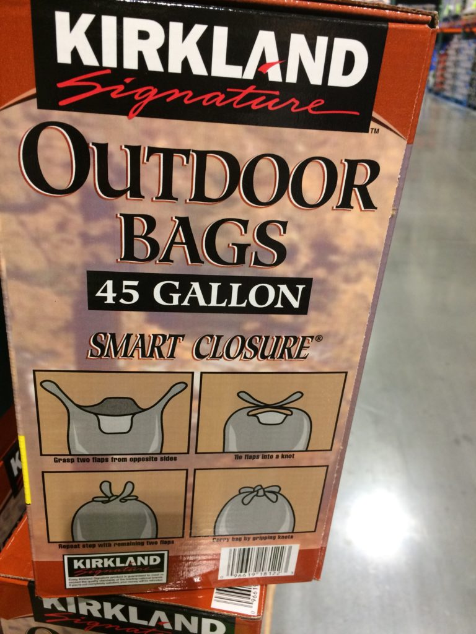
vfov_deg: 61.7
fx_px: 532
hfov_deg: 48.2
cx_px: 238
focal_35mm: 29
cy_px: 317
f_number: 2.2
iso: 125
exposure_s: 1/30
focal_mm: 4.15
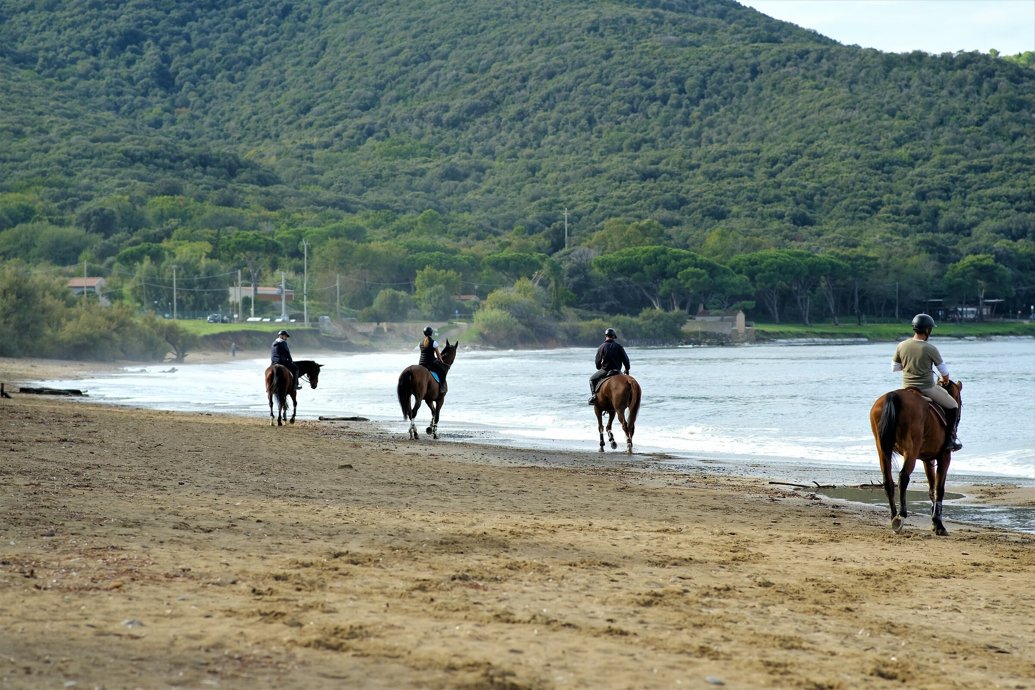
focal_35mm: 128
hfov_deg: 16.0
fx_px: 3680
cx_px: 518
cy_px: 345
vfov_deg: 10.7
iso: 200
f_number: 2.8
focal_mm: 85
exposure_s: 1/1000
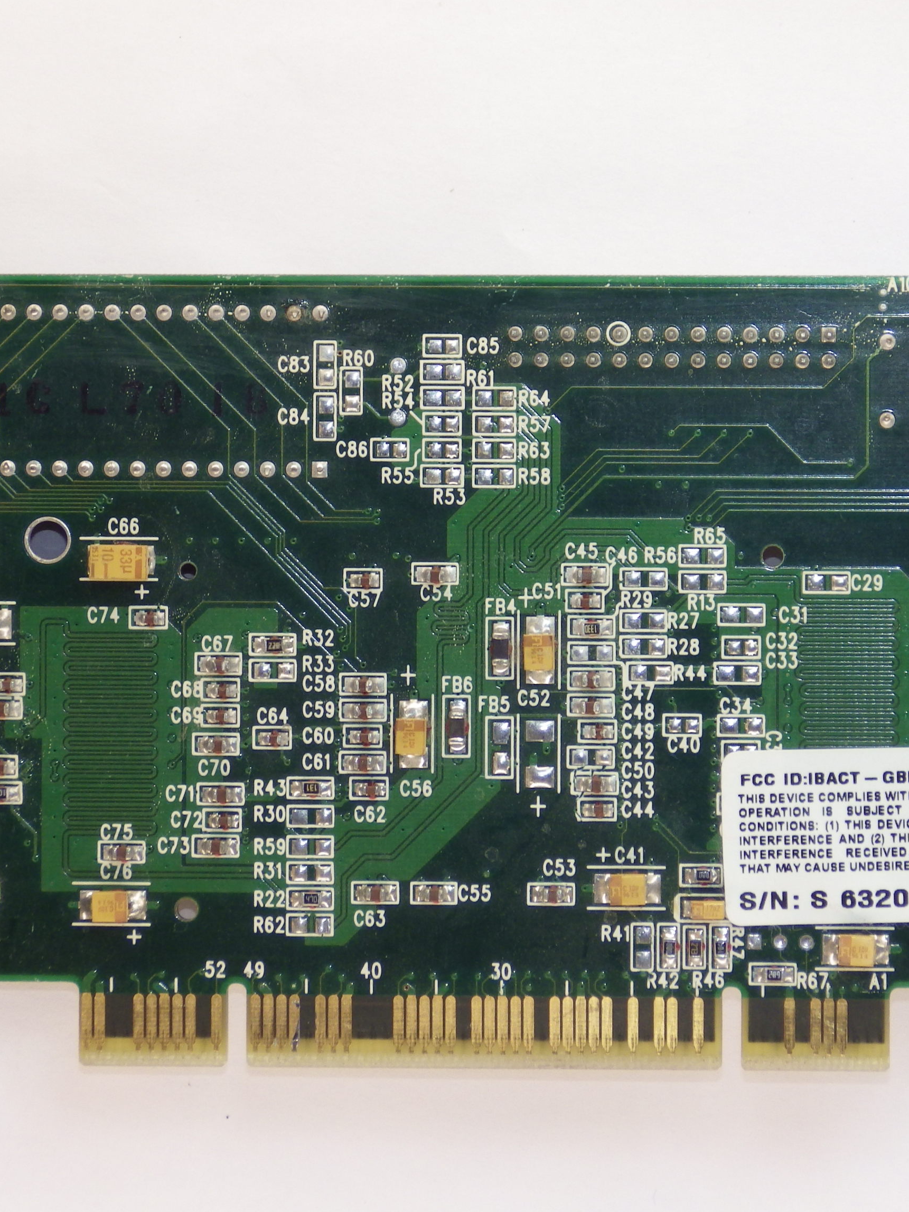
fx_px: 9139
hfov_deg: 5.7
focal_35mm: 261
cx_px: 614
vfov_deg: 7.6
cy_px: 606
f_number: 5.4
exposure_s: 1/160
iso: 100
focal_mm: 34.9
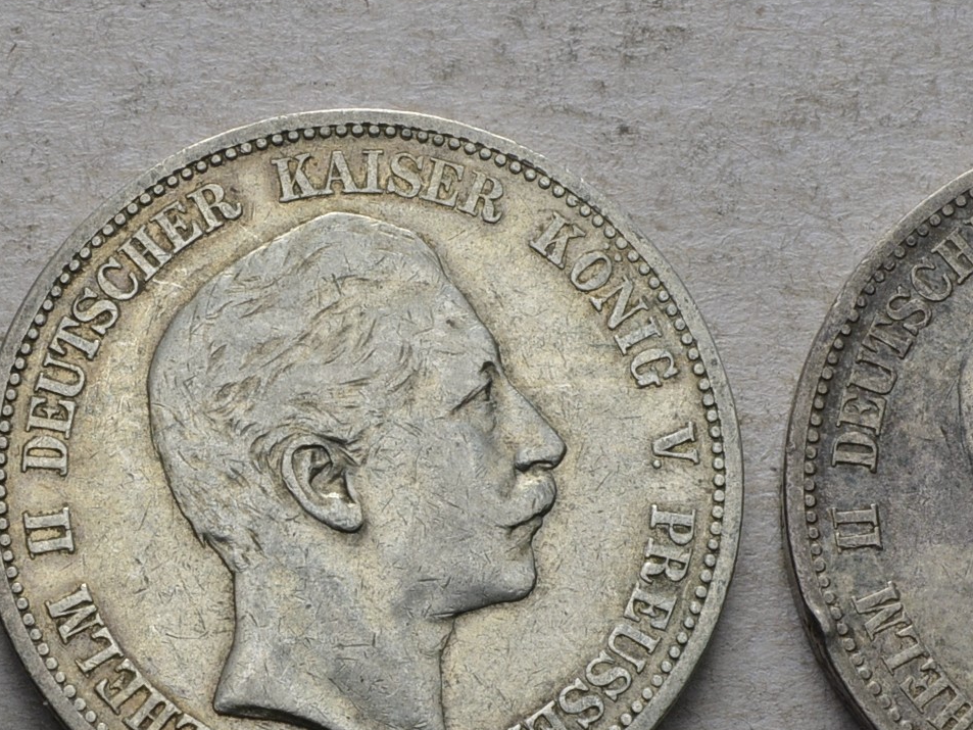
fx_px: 3767
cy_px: 493
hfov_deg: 14.7
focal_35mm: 134
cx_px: 353
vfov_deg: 11.1
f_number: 14
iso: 400
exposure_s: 1/250
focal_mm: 36
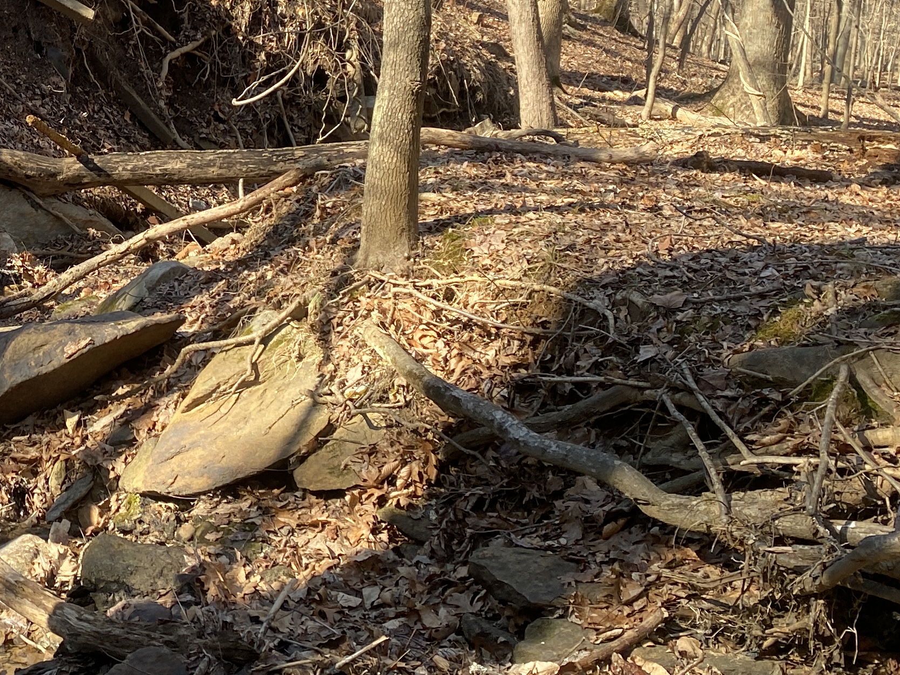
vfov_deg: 22.8
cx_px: -27
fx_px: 1638
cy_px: 91
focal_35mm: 63
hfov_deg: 28.6
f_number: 1.8
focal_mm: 4.25
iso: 32
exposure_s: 1/414
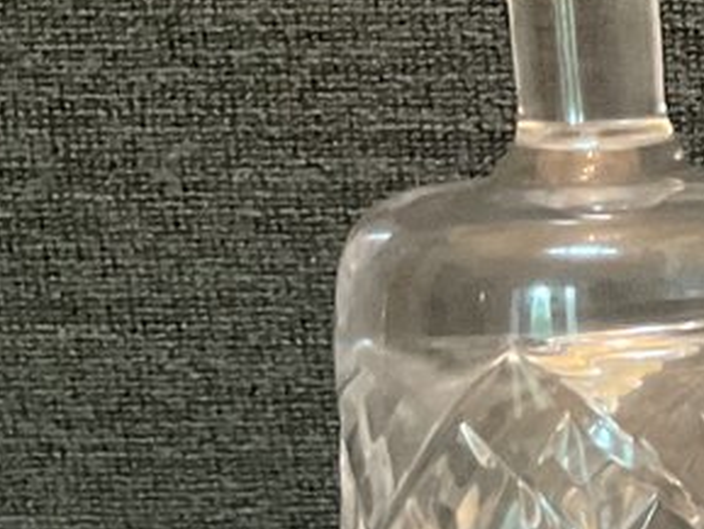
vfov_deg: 9.7
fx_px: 3093
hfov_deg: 10.7
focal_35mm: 152
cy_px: 491
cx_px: 1787
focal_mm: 3
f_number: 1.8
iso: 200
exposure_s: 1/33
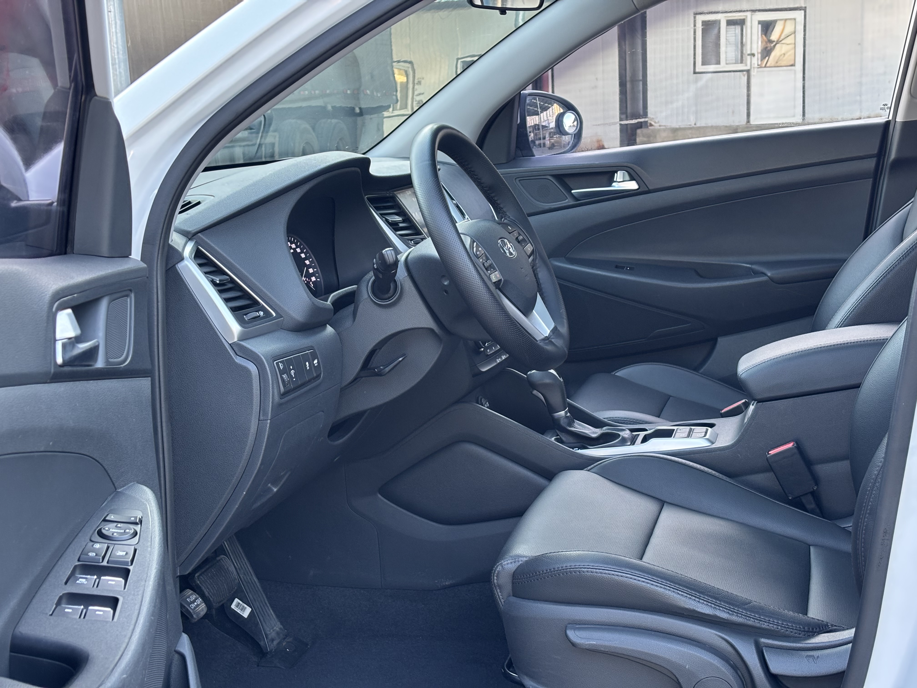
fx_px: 1378
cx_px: 458
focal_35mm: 52
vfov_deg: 28.0
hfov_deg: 36.8
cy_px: 344
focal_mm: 5.96
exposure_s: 1/60
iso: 80
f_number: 1.6
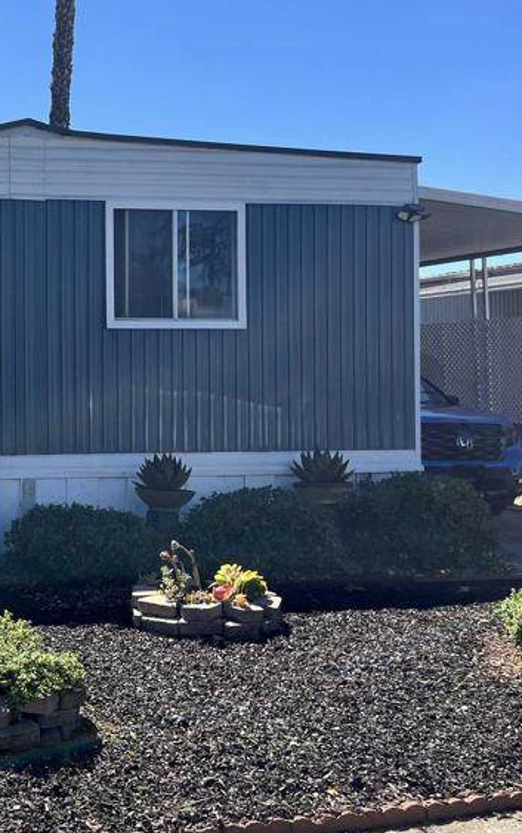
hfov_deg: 22.5
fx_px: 1137
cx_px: -198
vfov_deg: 40.2
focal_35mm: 50
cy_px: 377
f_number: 1.6
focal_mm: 5.1
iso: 50
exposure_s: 1/2899
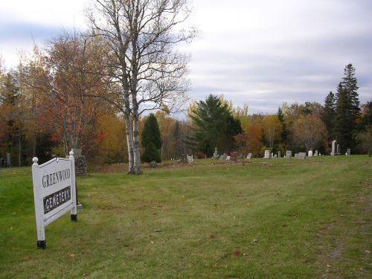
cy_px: 140
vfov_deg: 37.7
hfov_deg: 49.0
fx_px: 408
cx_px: 186
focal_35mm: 38
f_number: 2.8
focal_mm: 5.8
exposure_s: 1/228
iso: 100
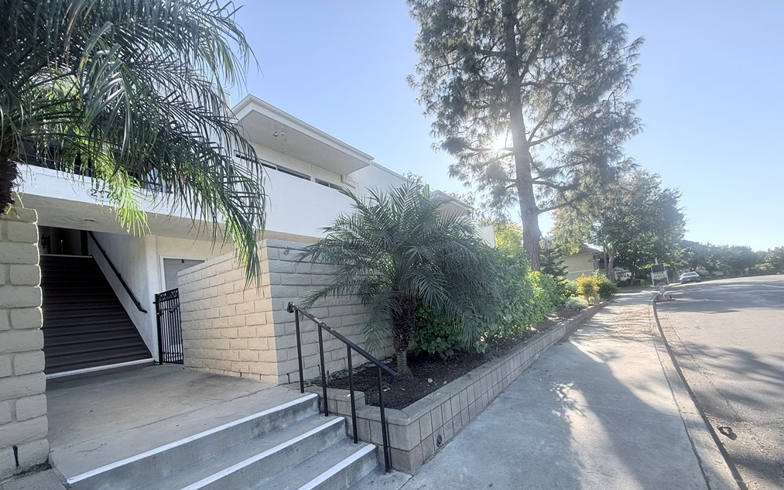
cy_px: 296
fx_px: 320
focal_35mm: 15
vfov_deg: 73.9
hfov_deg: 101.5
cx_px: 391
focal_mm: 2.22
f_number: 2.2
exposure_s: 1/318
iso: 64
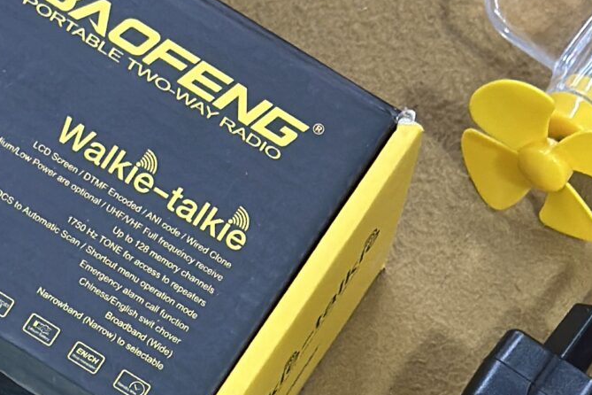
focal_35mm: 191
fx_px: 3141
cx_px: 120
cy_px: 883
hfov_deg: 10.7
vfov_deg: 6.9
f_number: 1.78
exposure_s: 1/50
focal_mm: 6.86
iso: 250
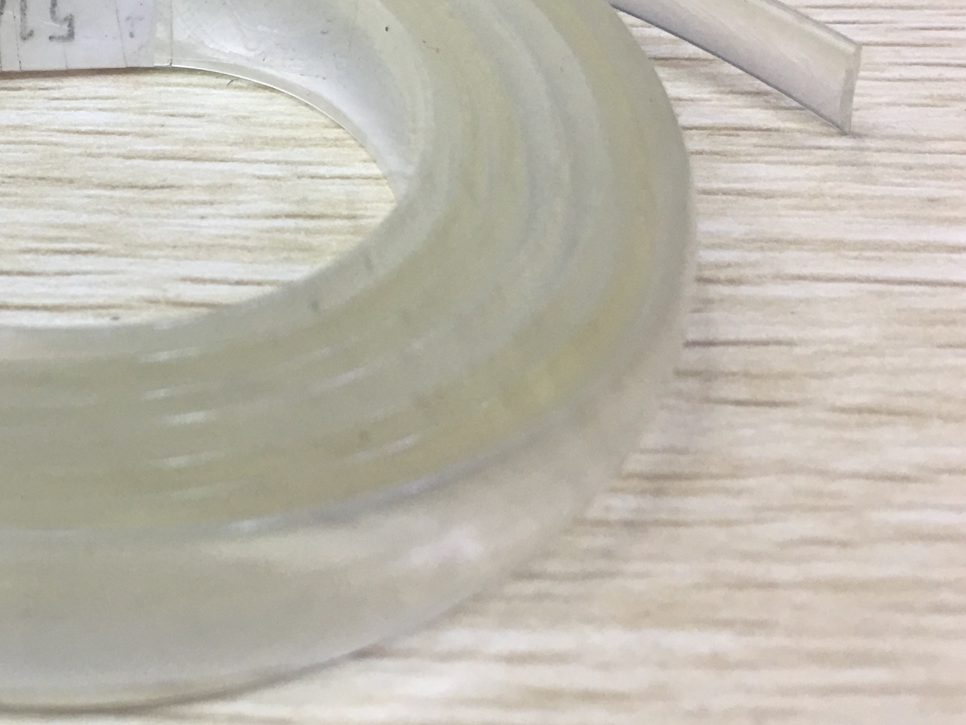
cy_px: 228
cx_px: 65
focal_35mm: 58
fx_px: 1619
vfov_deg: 25.1
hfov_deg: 31.4
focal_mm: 4.15
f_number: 2.2
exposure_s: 1/33
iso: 40
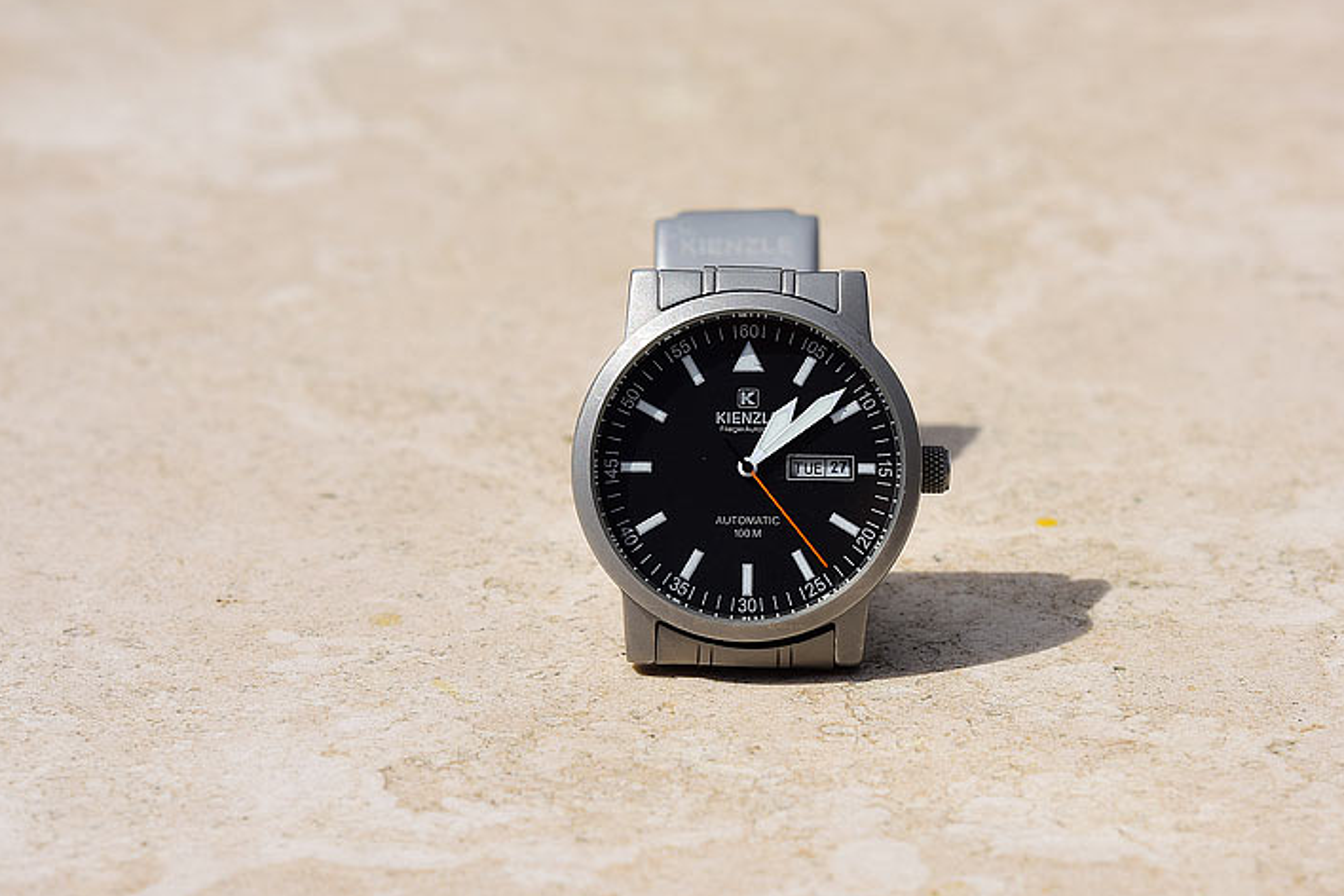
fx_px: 6645
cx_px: 769
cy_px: 464
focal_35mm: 178
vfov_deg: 7.7
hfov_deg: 11.5
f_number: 8
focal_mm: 105
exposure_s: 1/250
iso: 64
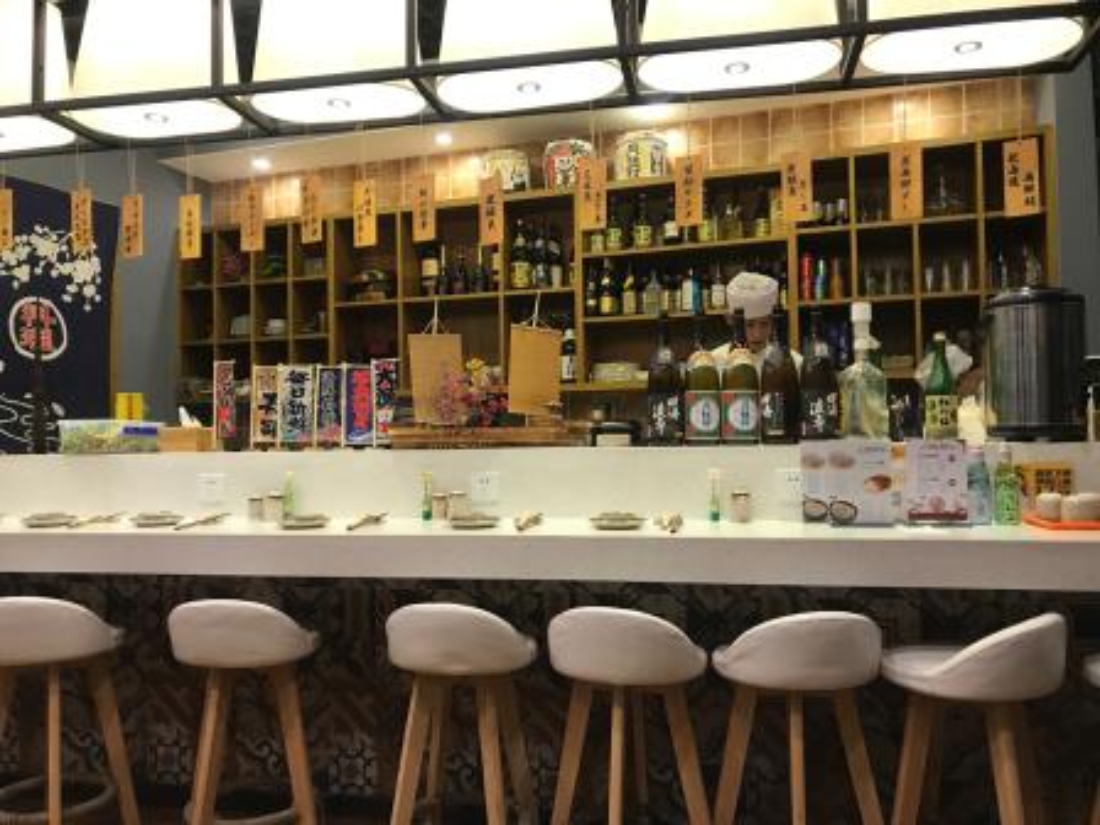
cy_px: 412
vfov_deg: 49.7
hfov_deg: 63.4
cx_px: 550
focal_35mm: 28
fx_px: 890
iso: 40
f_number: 1.8
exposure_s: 1/25
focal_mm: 3.99
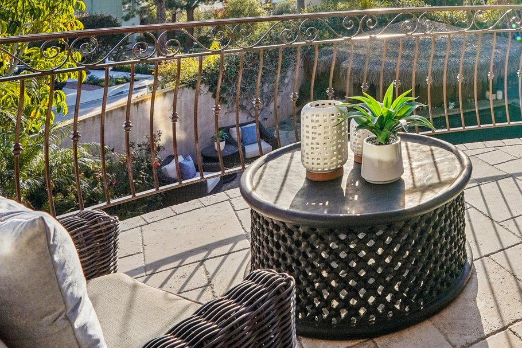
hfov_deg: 47.8
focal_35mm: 36
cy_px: -42
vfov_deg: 32.2
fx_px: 522
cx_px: 468
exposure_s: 1/1000
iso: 400
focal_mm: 16
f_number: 8
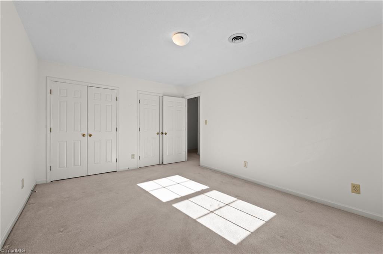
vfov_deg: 81.1
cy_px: 127
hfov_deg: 104.3
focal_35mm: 14
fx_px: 149
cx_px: 192
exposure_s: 1/40
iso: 400
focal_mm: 14
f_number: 7.1
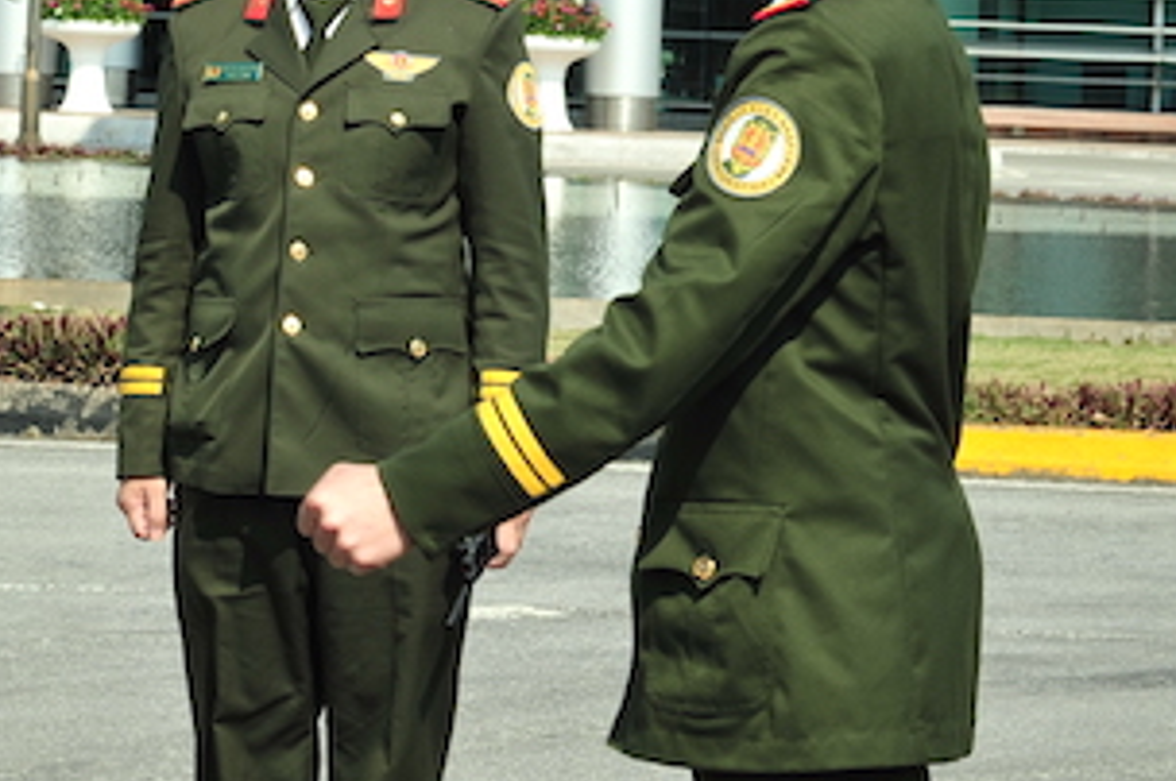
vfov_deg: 8.6
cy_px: -189
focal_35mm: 158
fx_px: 5156
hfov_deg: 12.9
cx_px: 182
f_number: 13
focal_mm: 60
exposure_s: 1/160
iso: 200
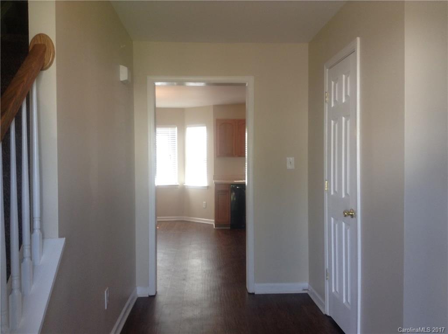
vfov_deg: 42.8
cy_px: 167
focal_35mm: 33
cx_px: 224
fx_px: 426
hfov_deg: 55.4
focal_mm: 3.3
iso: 40
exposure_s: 1/24
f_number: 2.4
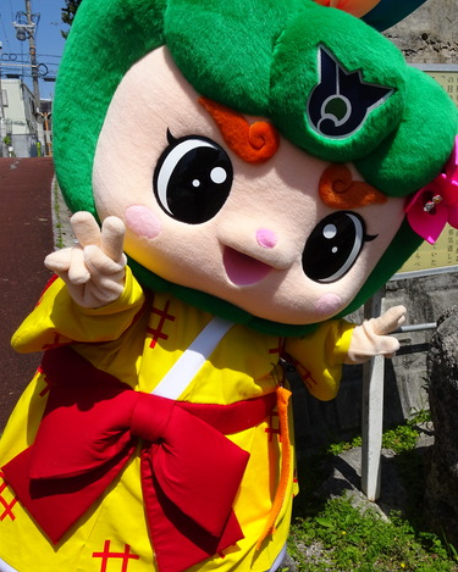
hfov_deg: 45.5
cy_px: 290
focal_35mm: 32
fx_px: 542
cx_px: 275
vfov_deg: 55.7
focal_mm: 4.1
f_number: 3.5
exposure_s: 1/1600
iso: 80
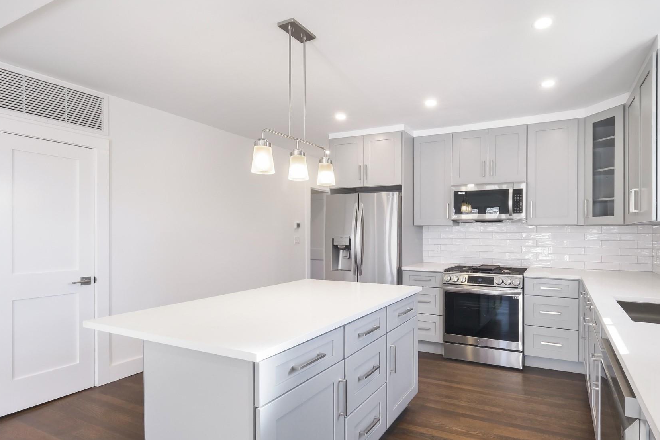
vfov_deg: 67.1
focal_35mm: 18
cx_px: 390
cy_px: 246
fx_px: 330
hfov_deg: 89.1
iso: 800
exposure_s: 1/10
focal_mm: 7
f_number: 8
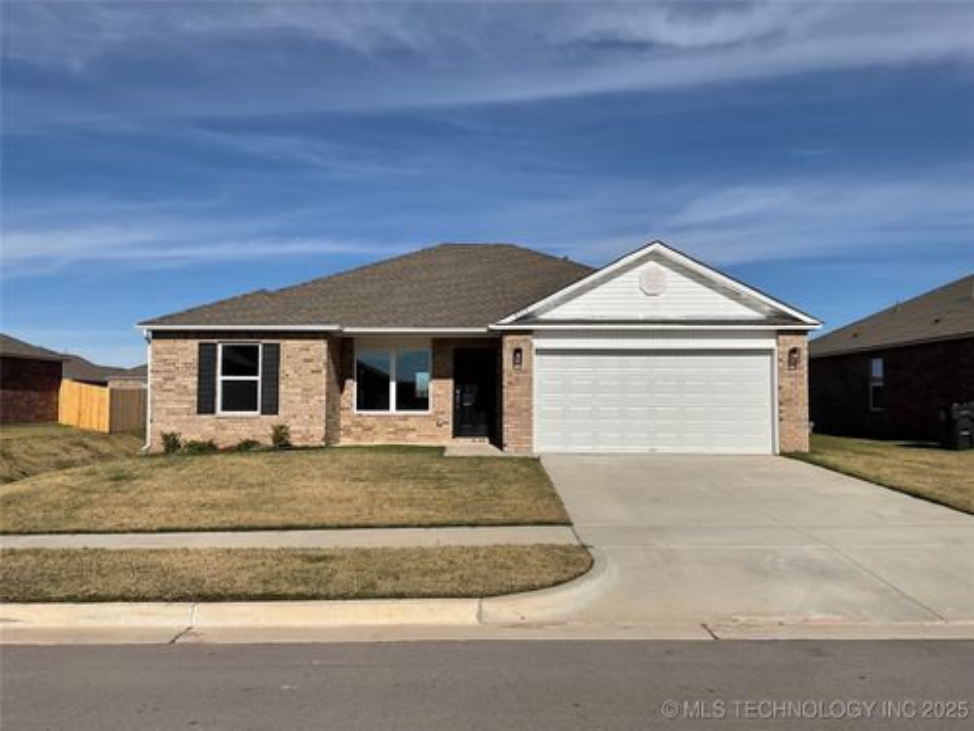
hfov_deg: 61.7
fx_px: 816
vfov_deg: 48.2
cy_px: 366
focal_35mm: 29
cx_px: 487
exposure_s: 1/5263
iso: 16
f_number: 1.8
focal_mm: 3
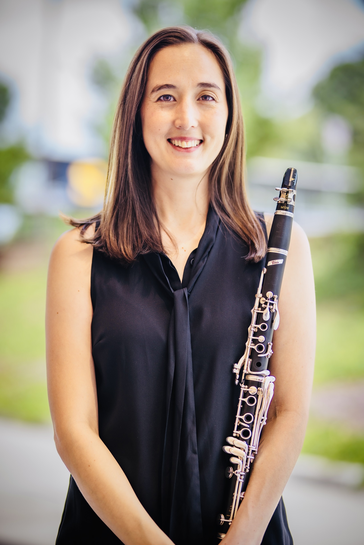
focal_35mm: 85
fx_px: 1289
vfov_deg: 23.9
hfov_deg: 16.1
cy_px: 272
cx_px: 182
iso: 50
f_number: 1.8
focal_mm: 85
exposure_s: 1/250
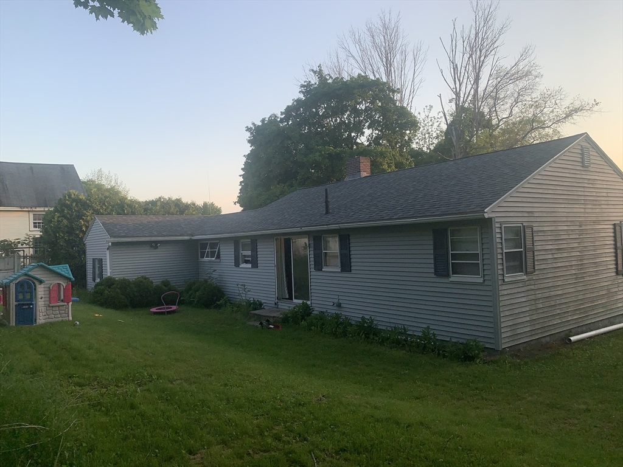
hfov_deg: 67.3
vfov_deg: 53.1
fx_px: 468
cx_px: 312
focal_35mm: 26
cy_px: 234
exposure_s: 1/759
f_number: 1.8
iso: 25
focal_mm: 4.25
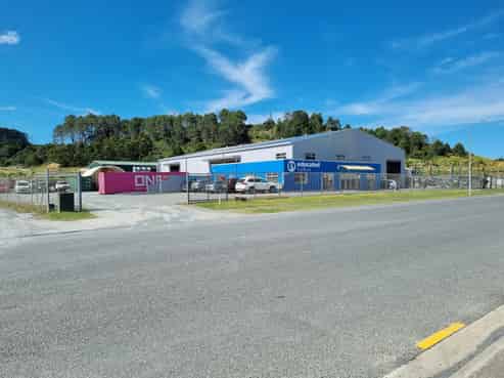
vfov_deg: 53.0
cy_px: 189
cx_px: 252
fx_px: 378
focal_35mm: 26
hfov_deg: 67.3
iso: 50
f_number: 1.8
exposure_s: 1/3472
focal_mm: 5.4
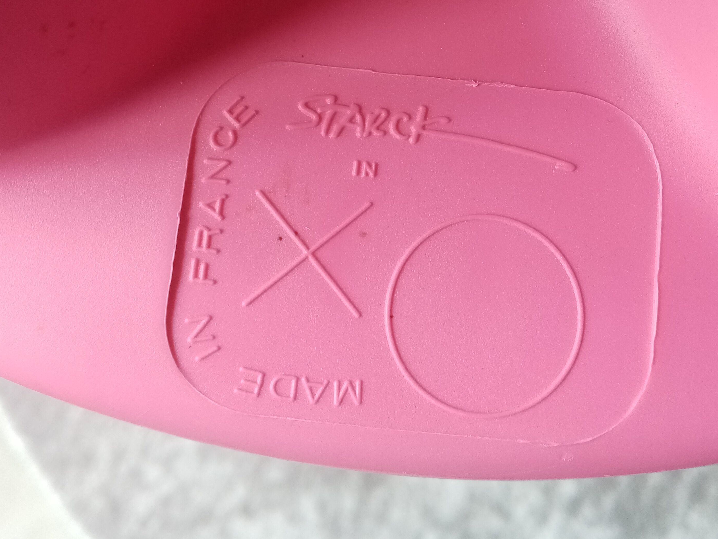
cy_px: 154
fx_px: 809
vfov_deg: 36.2
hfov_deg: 47.9
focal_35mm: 39
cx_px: 362
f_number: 1.8
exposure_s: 1/100
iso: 132
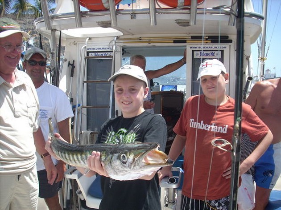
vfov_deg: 38.6
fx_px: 300
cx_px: 140
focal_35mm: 37
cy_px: 105
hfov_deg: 50.2
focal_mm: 6.2
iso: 64
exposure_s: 1/479
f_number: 2.8
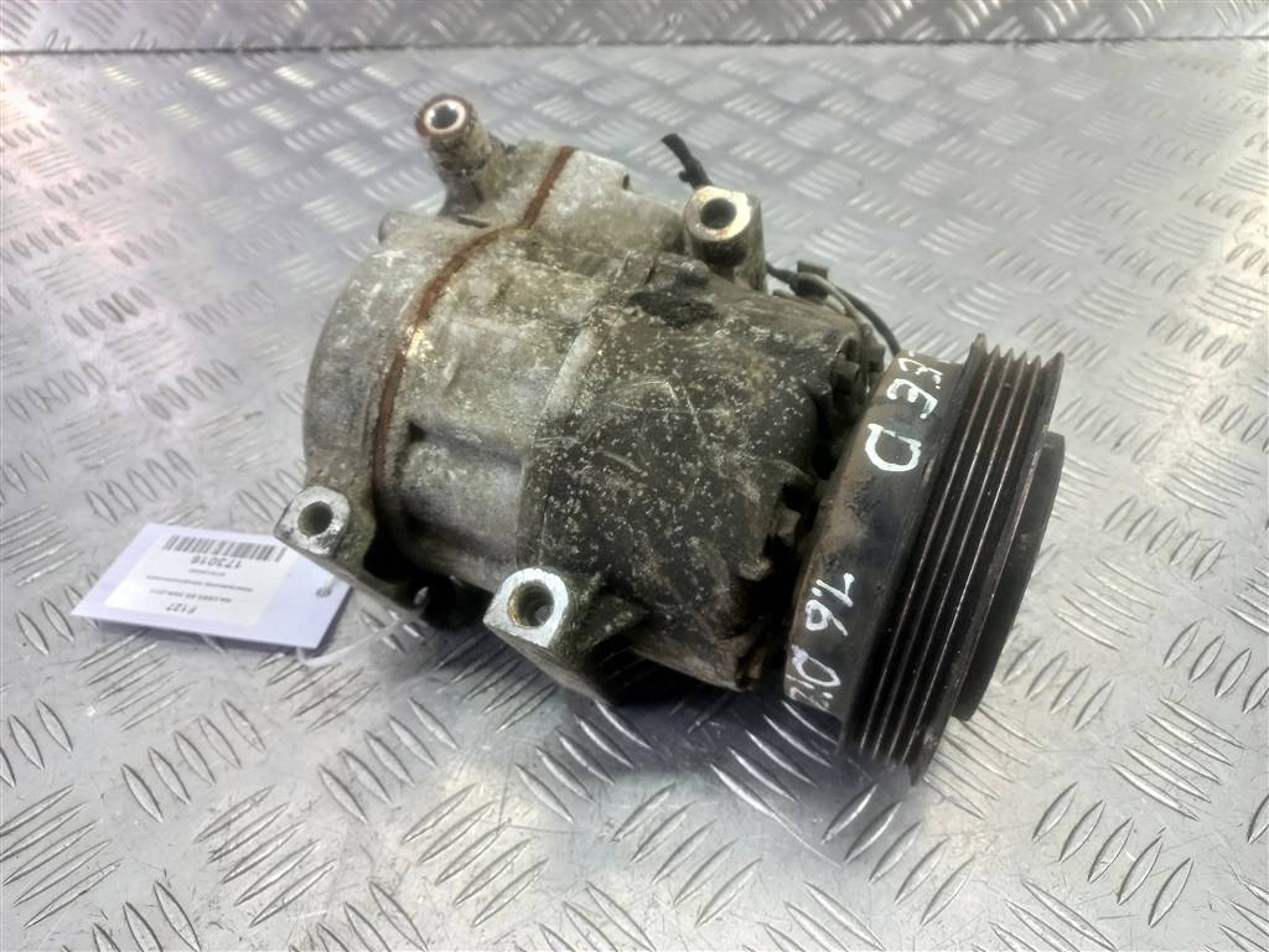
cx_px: 634
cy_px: 476
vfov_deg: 54.9
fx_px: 916
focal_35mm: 25
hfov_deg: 69.4
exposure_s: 1/50
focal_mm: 4.6
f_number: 1.8
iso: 100
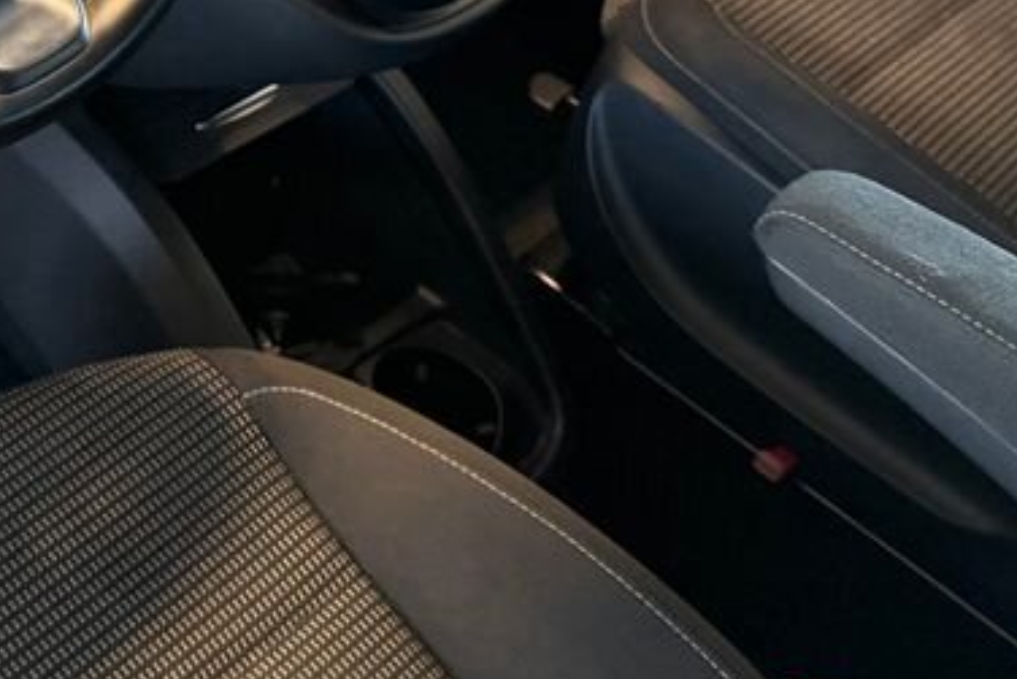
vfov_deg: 18.8
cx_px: -14
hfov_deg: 27.8
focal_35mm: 68
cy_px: -176
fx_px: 1922
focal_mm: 6.76
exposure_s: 1/60
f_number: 1.78
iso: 640
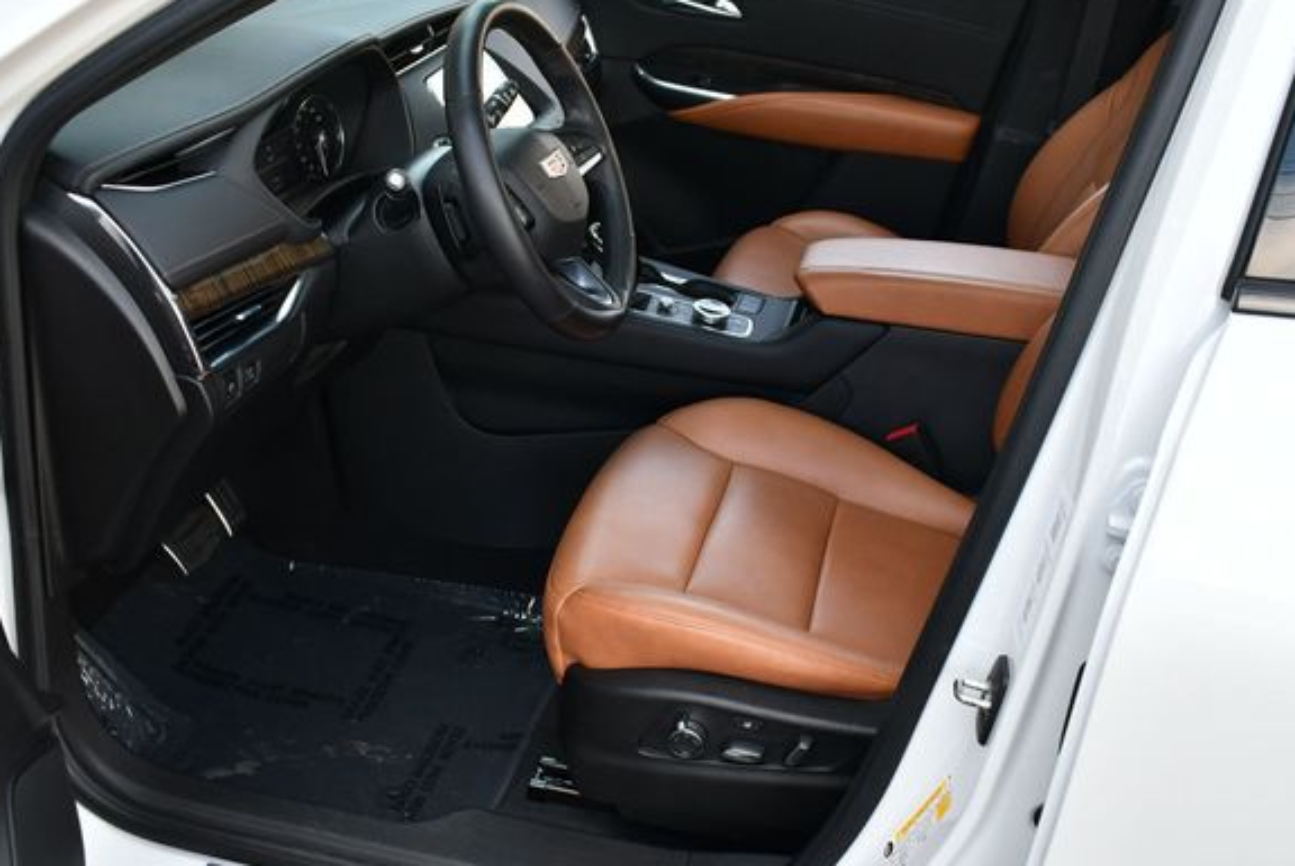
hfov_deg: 48.4
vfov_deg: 33.4
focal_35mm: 40
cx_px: 656
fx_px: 1440
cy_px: 394
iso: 400
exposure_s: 1/250
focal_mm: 18
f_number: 4
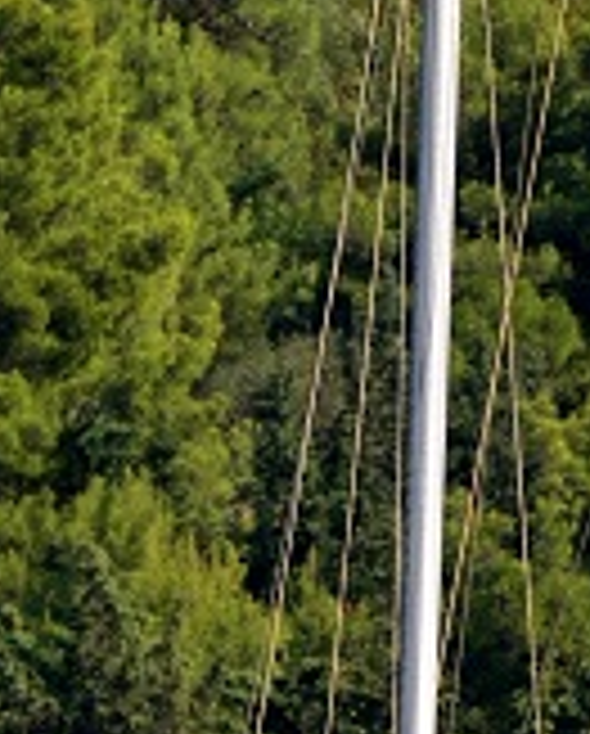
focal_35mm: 2575
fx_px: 56048
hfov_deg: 0.6
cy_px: 1524
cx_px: 268
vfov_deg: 0.8
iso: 400
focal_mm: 300
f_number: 11
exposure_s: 1/400
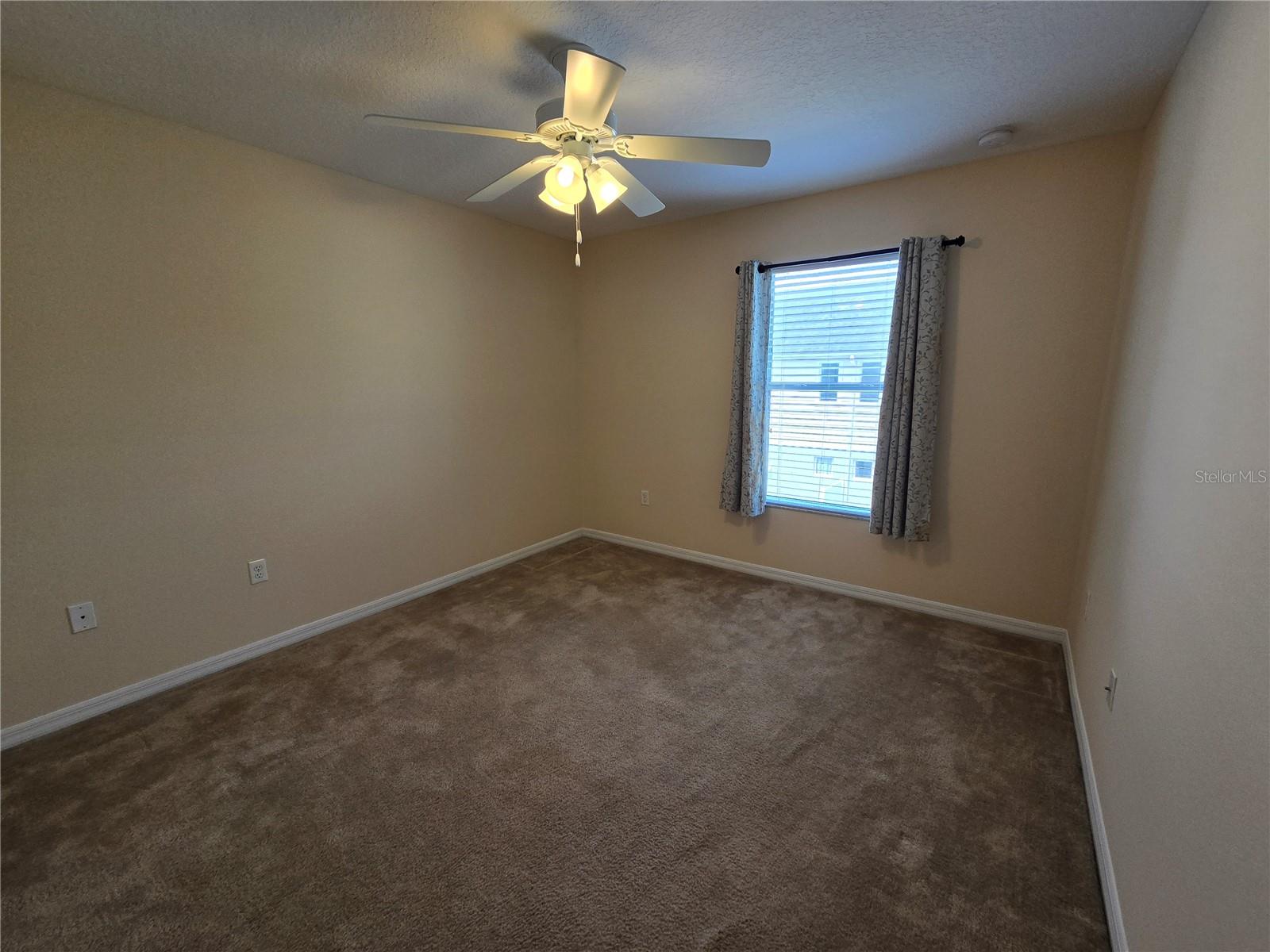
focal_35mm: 13
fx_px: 477
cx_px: 635
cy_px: 476
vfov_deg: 89.9
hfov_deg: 106.2
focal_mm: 2.2
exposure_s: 1/120
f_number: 2.2
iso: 64
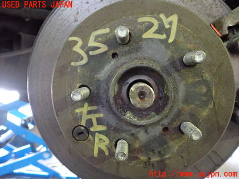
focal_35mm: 25
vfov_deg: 54.9
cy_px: 90
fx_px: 173
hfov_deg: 69.4
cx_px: 120
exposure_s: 1/25
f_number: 2
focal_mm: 4.5
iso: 800
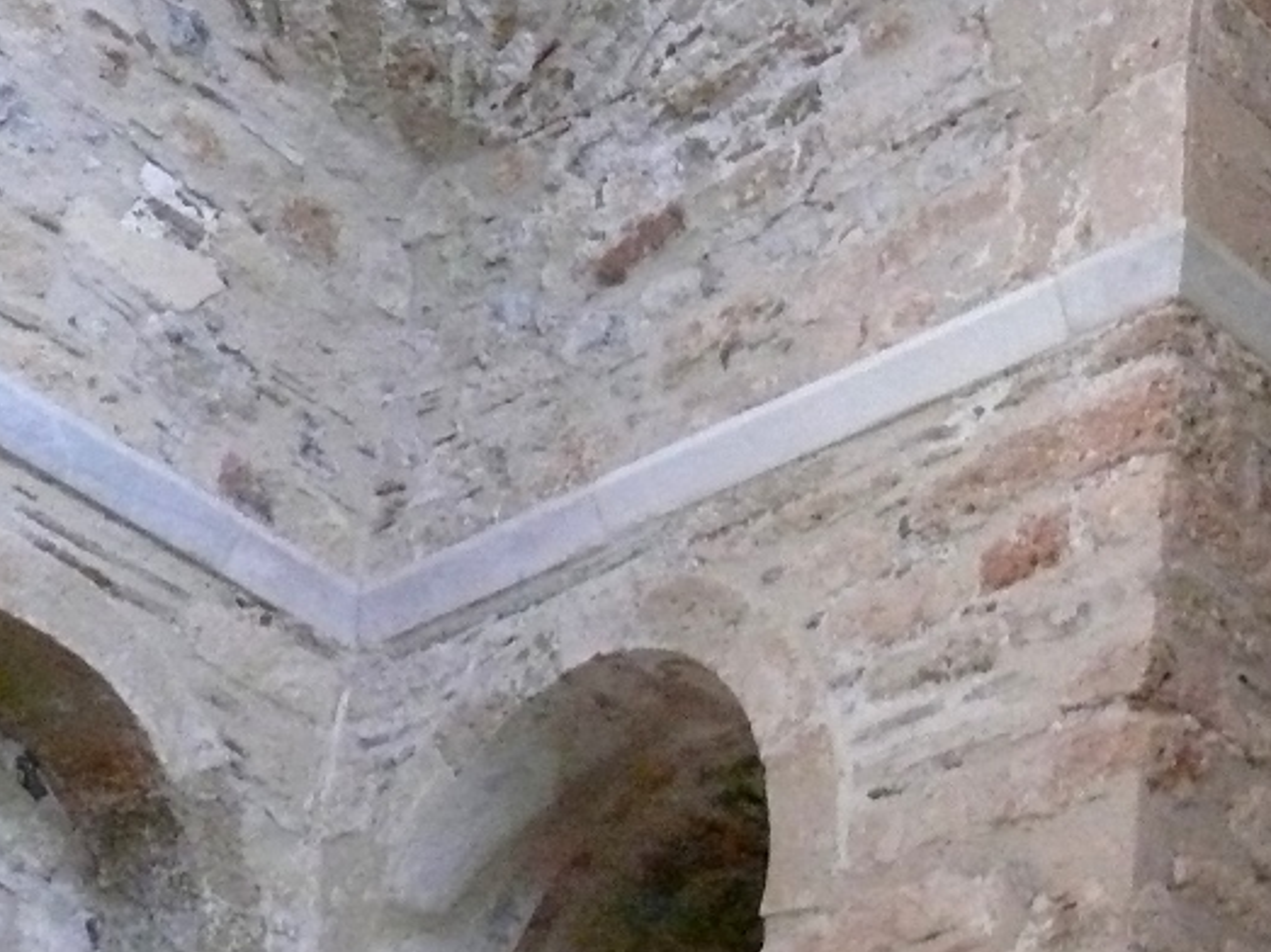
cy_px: 338
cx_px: 1180
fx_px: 3818
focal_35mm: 104
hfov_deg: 18.5
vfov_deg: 14.2
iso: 800
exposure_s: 1/25
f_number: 2.8
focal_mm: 7.9
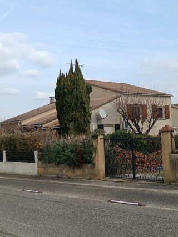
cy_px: 118
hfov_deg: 30.3
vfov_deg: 39.7
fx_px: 329
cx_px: 89
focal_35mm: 48
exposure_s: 1/621
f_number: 1.9
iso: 100
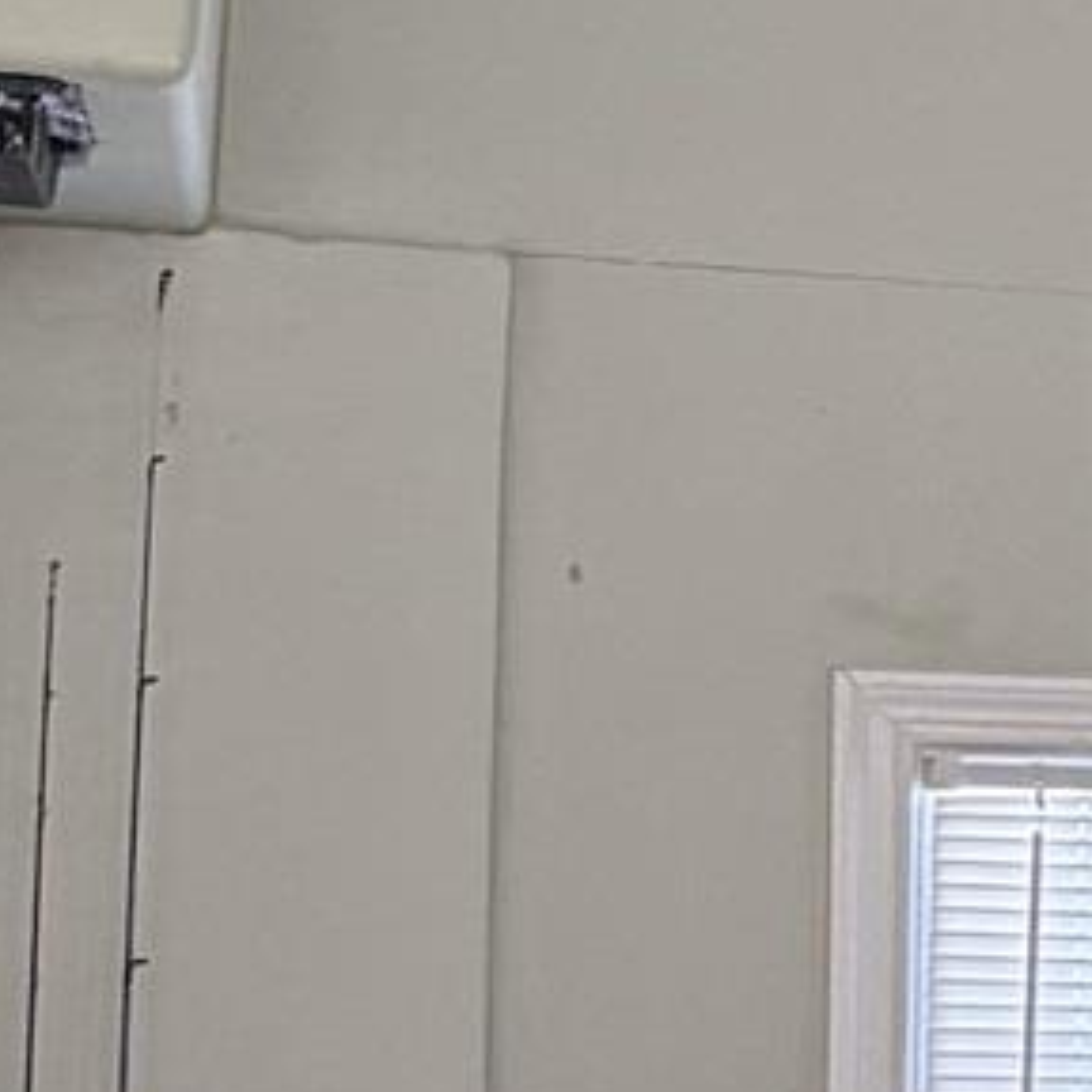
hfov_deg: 8.9
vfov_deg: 10.2
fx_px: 6067
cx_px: 2950
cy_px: 1084
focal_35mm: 170
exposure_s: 1/60
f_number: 1.78
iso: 250
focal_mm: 6.76
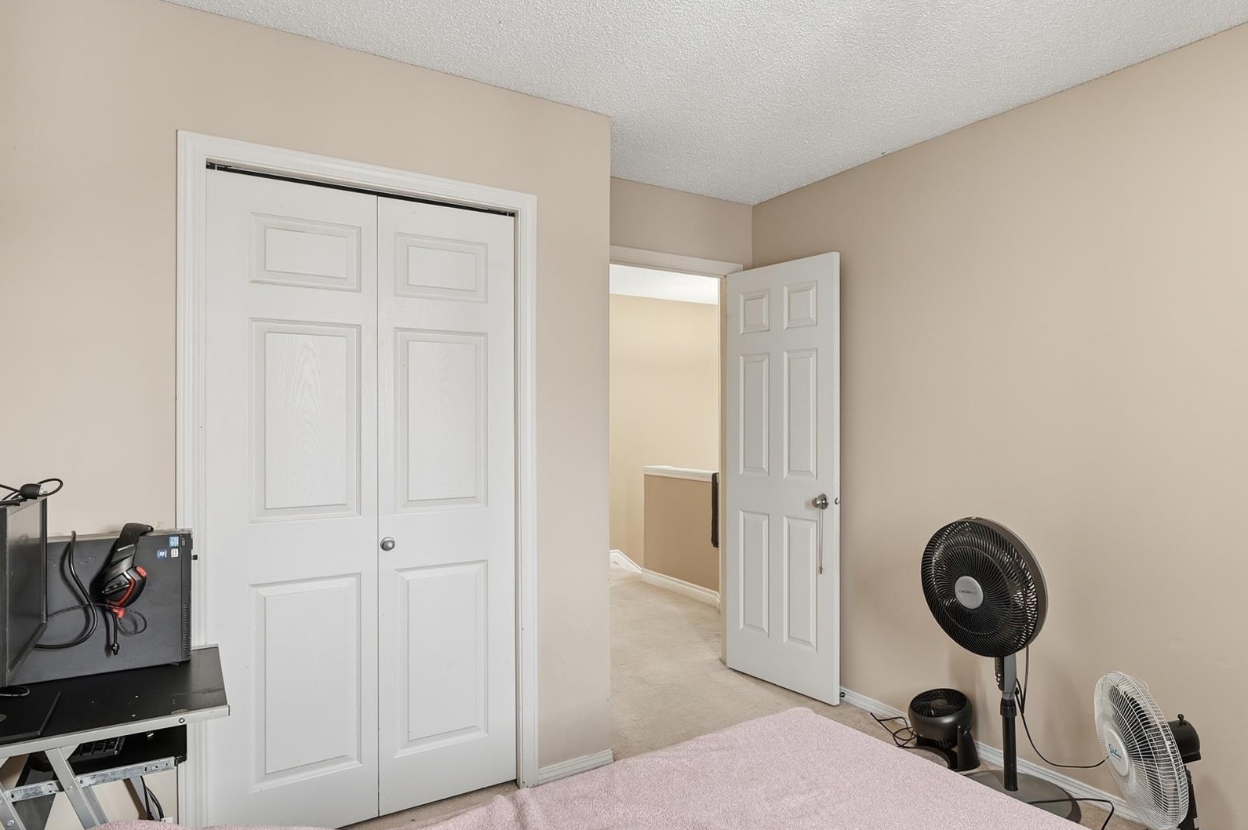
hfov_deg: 77.3
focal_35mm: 22
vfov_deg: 57.1
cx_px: 776
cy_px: 419
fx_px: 762
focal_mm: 14
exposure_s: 1/10
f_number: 8
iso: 100
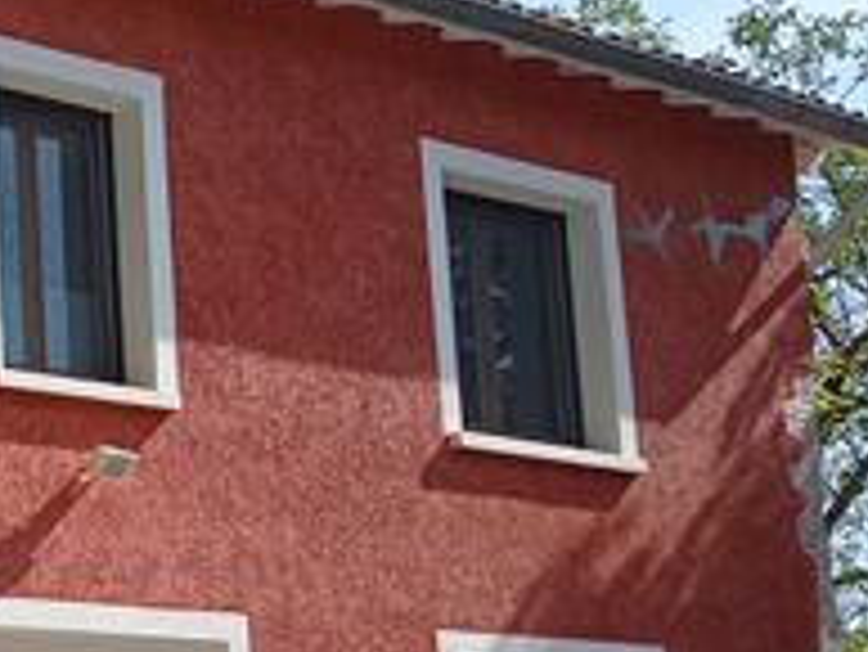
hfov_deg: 20.6
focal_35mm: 87
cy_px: 555
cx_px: -256
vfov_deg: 16.8
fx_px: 2183
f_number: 1.79
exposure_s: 1/2994
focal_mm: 4.74
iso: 107
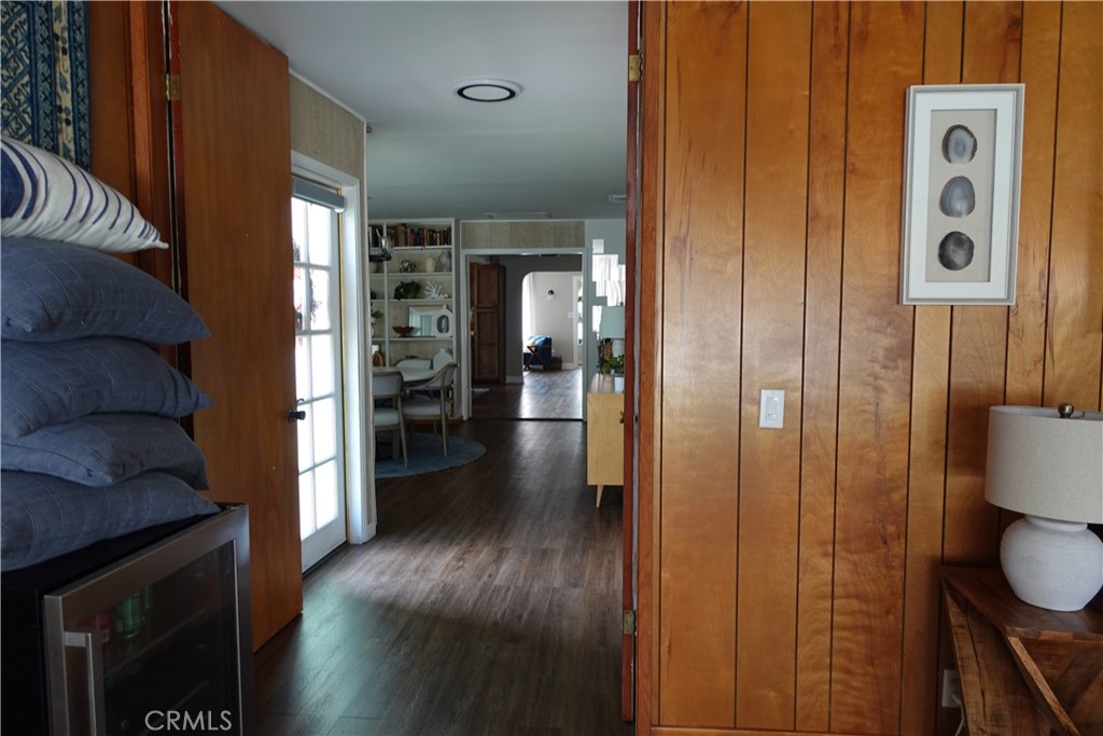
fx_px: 735
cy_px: 368
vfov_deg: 53.1
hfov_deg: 73.7
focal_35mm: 24
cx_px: 552
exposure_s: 1/30
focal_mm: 9.4
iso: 125
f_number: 2.5
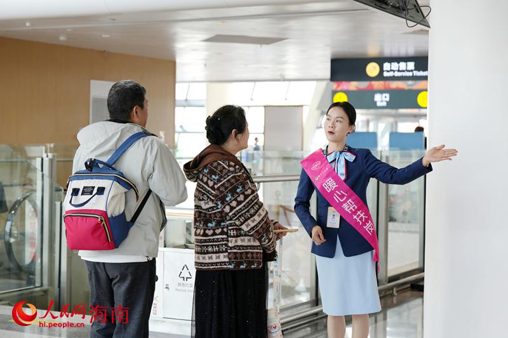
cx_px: 254
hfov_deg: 28.8
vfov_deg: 19.4
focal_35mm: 70
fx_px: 988
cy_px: 169
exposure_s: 1/320
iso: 800
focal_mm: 70
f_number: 4
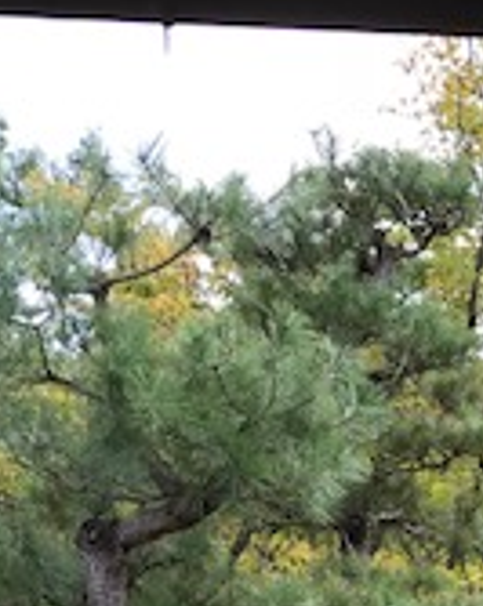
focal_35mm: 105
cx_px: 614
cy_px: 824
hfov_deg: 14.1
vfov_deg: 17.1
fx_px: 1881
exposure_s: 1/467
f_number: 1.8
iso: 20
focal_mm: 3.99
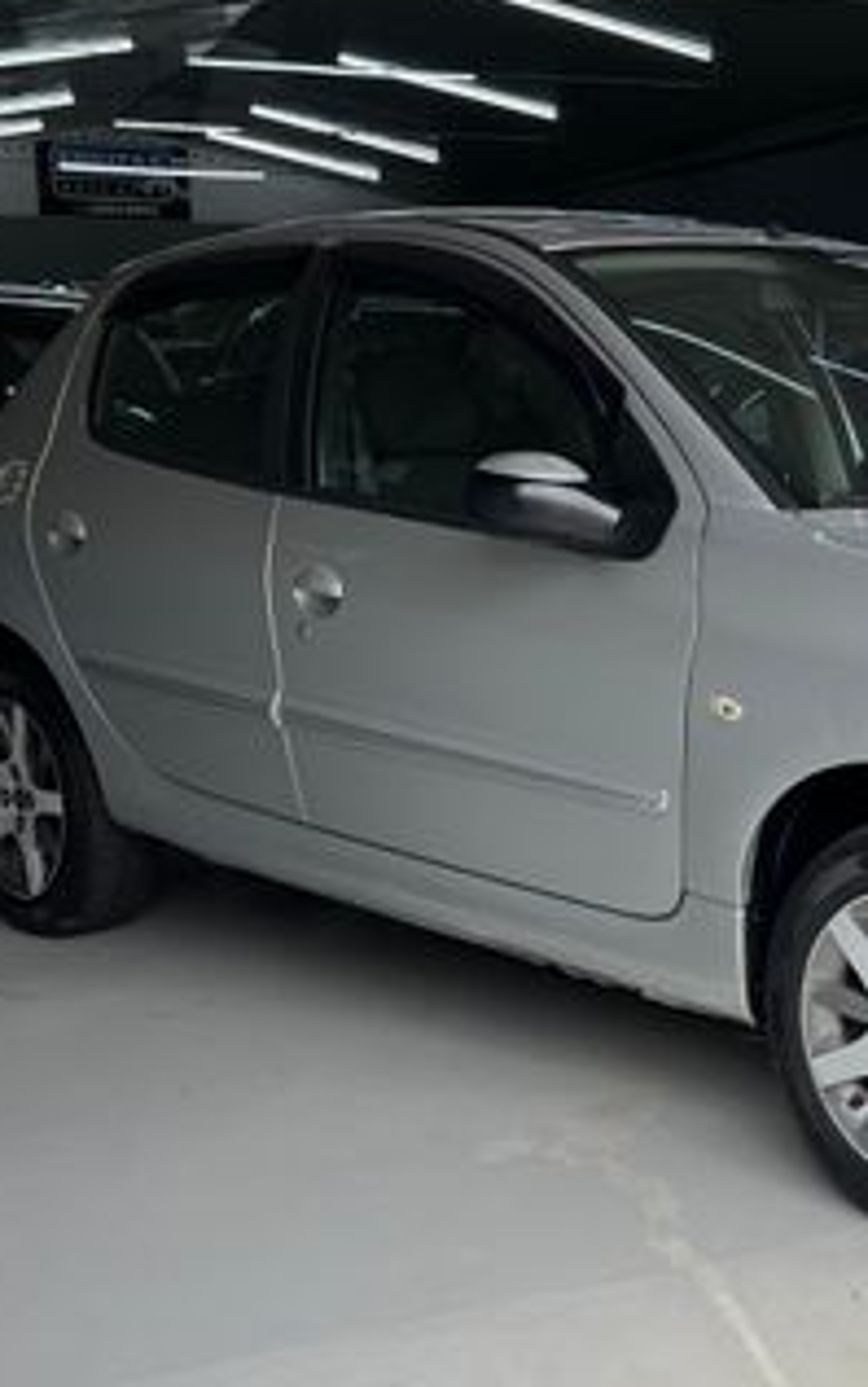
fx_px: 1549
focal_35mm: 41
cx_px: 859
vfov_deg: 48.1
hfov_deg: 29.3
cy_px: 759
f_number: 1.5
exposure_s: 1/827
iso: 50
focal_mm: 5.7
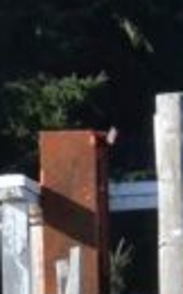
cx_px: 1005
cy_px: 529
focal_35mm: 746
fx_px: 5966
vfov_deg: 2.8
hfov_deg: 1.7
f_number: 16
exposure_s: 1/1000
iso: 3200
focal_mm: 62
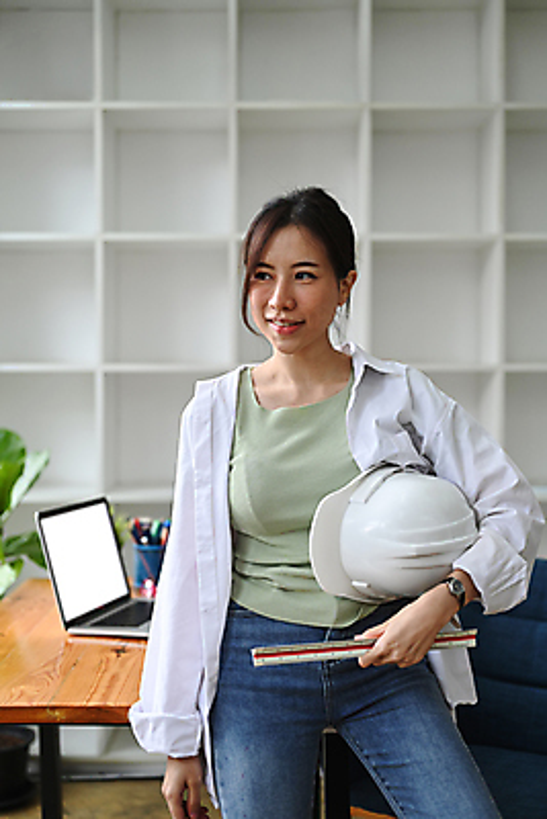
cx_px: 274
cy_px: 410
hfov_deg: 27.0
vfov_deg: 39.6
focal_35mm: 50
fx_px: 1139
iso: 250
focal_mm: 50
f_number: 2.2
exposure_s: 1/160
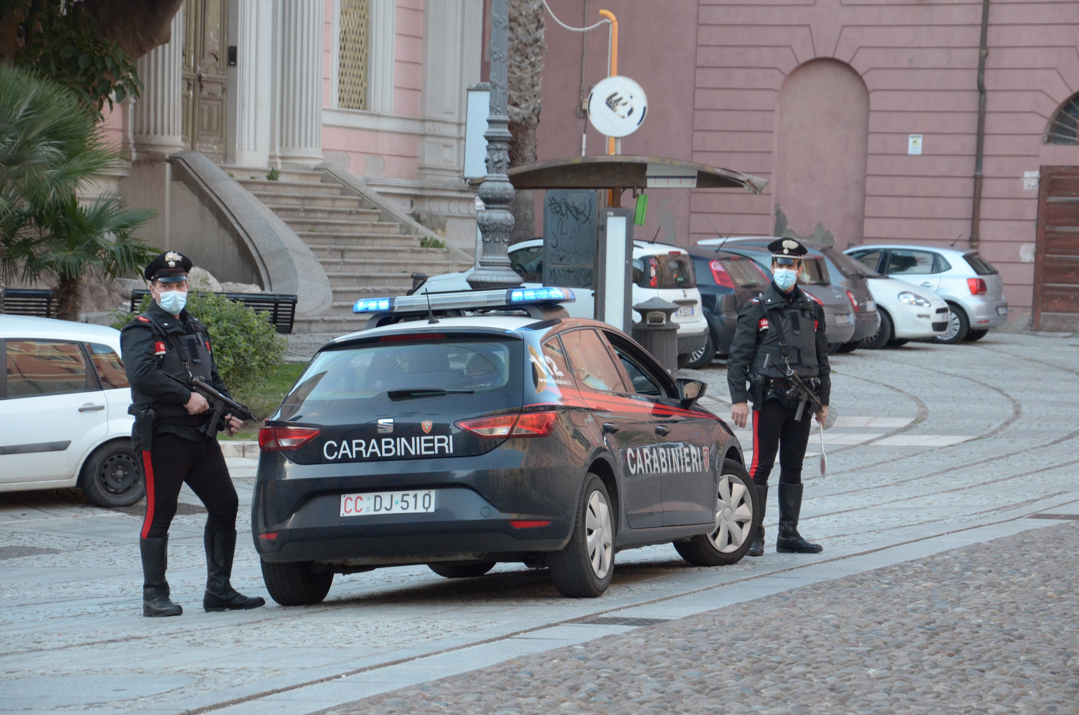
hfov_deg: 15.2
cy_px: 358
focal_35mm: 135
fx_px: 4038
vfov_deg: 10.1
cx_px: 540
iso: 1600
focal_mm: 90
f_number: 7.1
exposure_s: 1/125
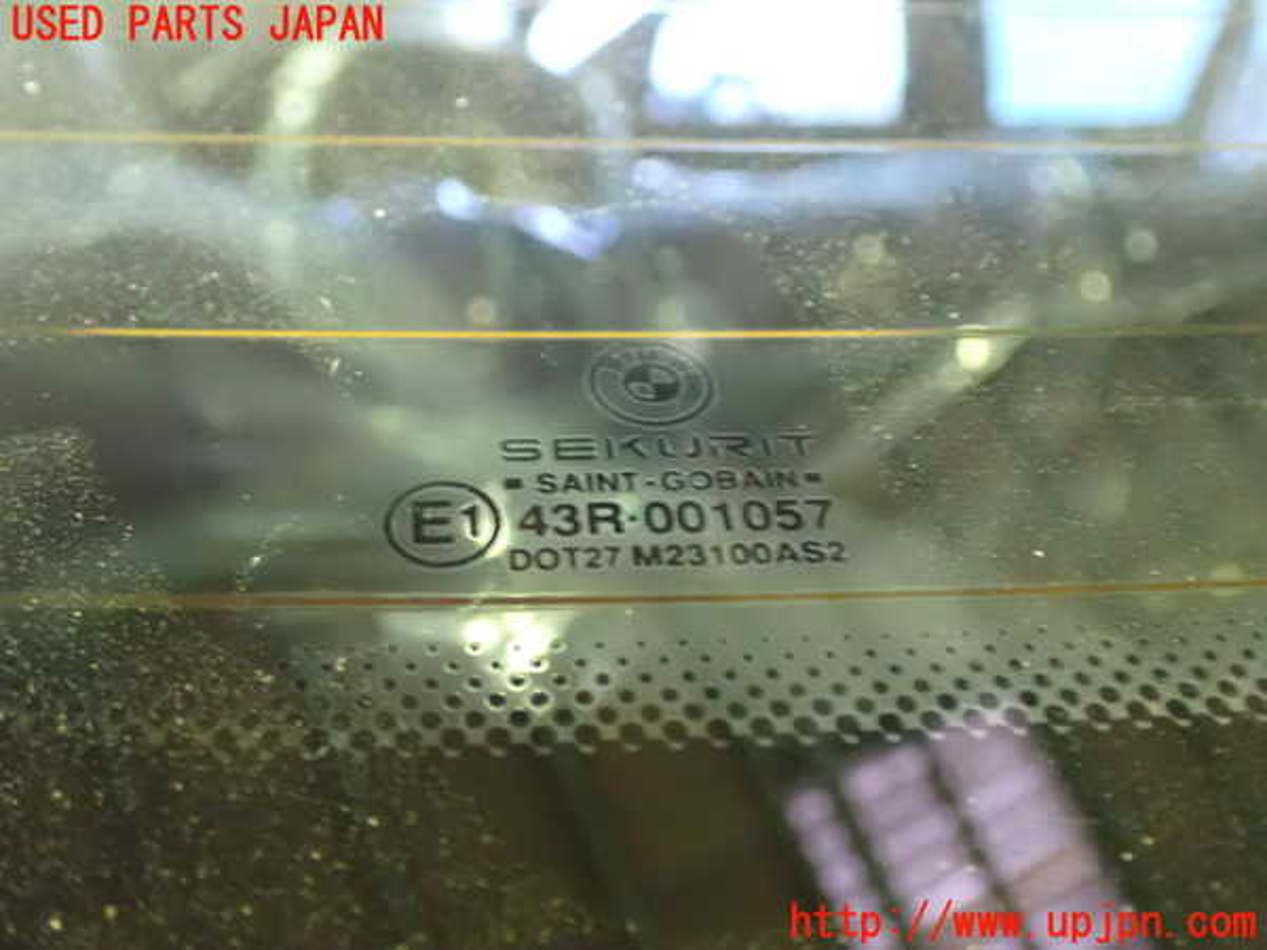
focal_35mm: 41
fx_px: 1501
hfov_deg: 45.8
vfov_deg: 35.1
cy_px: 475
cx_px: 634
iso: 1600
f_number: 2.8
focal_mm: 7.31
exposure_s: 1/2
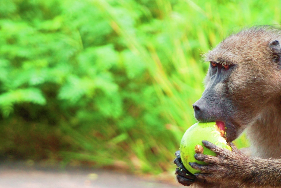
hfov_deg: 2.9
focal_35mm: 717
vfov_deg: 1.9
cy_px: 167
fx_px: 5603
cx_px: 168
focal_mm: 190
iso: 160
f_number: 2.8
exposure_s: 1/500
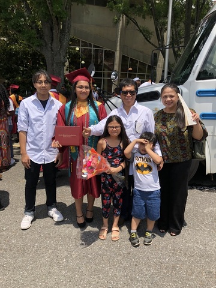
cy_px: 144
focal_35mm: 28
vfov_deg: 63.4
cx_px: 108
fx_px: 233
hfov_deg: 49.7
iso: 20
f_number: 1.8
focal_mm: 4
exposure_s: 1/1429
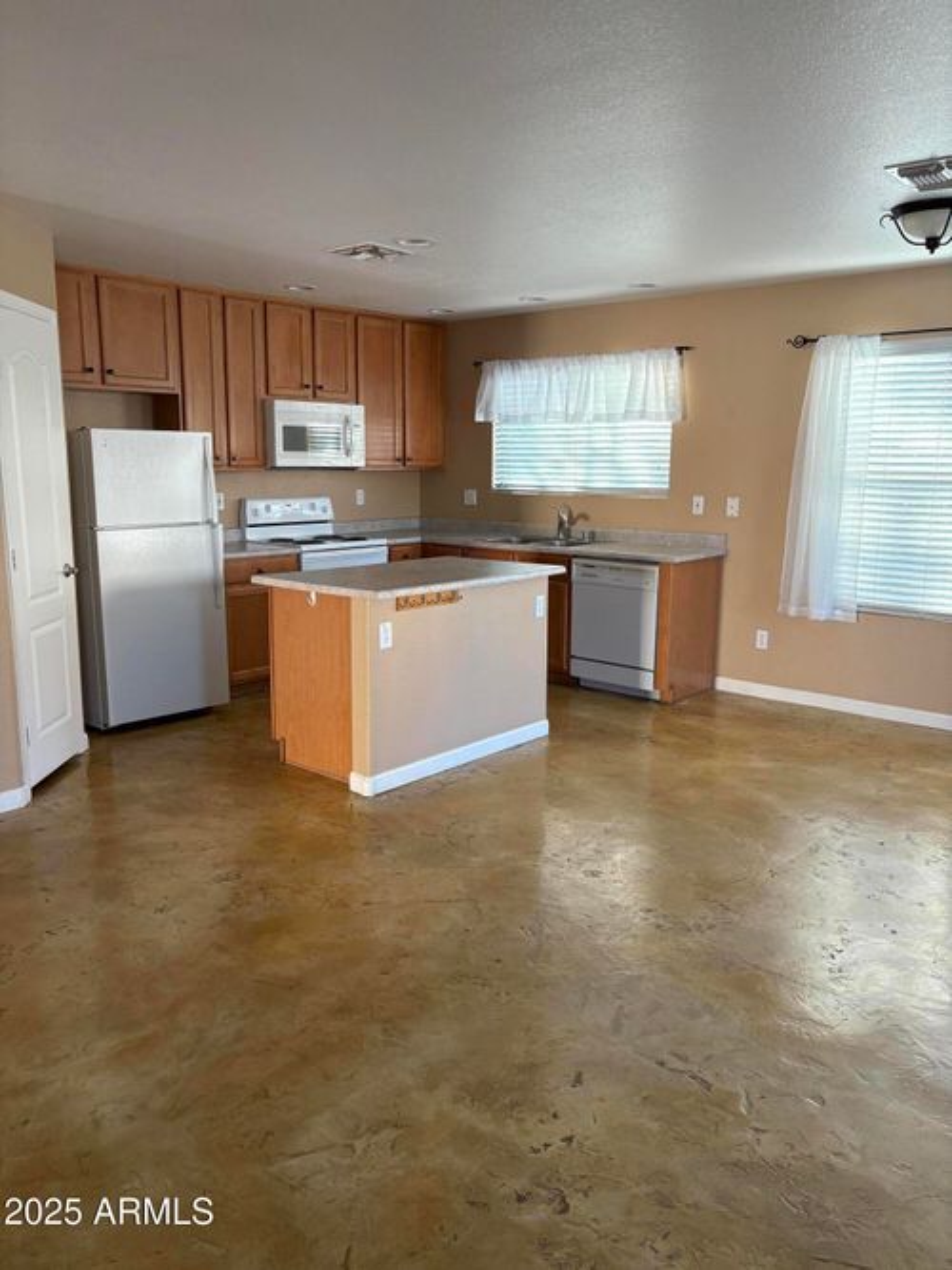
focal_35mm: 26
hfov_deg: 53.0
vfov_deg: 67.3
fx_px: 954
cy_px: 635
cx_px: 476
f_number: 1.6
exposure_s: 1/60
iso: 160
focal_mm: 5.96
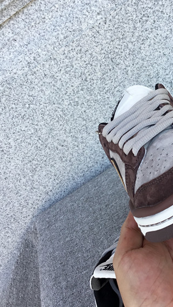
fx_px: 440
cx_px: 165
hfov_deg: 21.6
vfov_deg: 38.4
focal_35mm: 54
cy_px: 136
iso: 25
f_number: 2.4
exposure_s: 1/132
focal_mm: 3.3
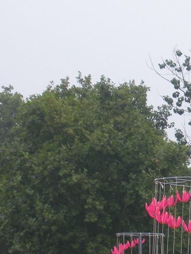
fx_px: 1324
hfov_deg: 8.0
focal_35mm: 180
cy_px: 193
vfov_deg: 11.0
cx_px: 333
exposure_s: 1/252
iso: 64
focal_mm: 11.2
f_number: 4.6
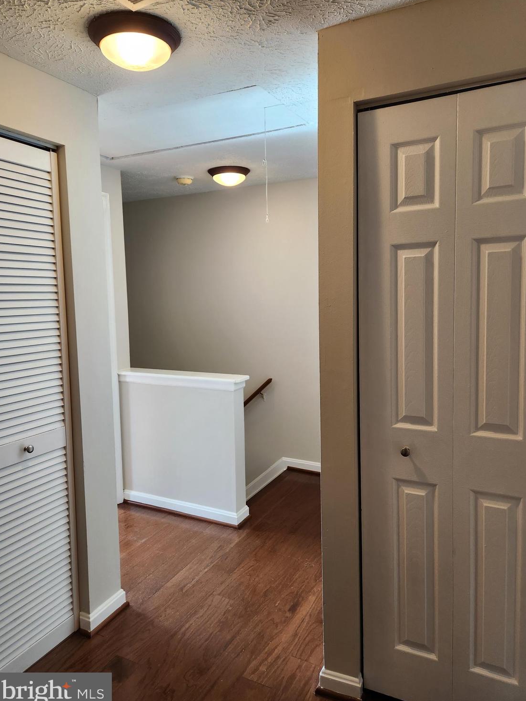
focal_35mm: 24
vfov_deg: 71.6
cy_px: 346
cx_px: 267
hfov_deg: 56.8
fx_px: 486
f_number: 1.8
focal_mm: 5.4
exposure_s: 1/120
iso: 125
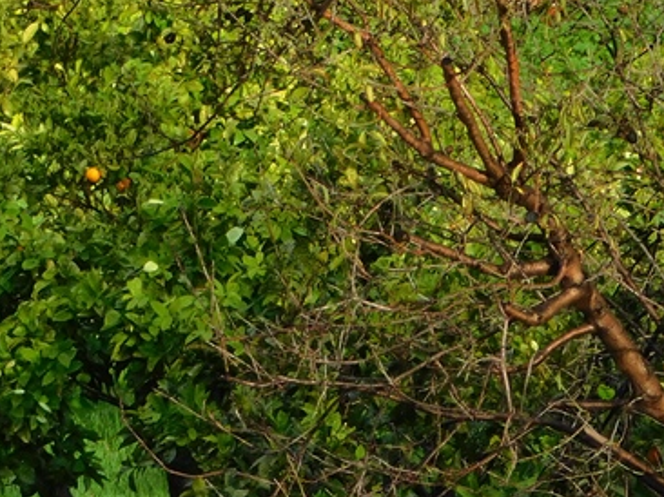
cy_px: 453
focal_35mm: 515
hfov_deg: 3.8
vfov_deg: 2.9
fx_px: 9872
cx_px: -156
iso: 125
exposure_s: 1/250
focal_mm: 32.7
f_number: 5.4
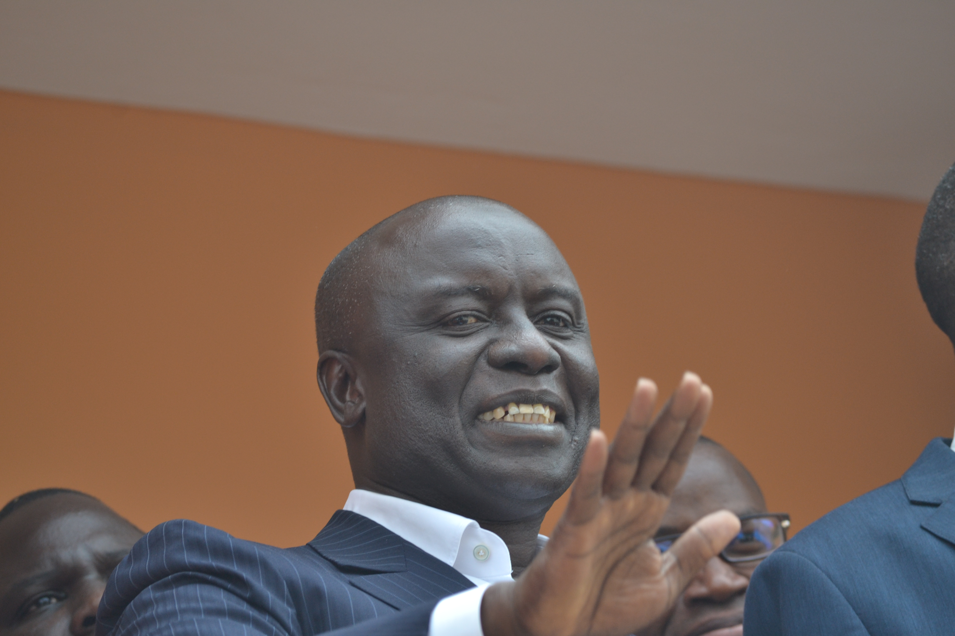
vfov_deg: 4.8
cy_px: 318
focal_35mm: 285
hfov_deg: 7.2
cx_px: 478
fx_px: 7560
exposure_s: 1/640
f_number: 5.6
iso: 400
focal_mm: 190
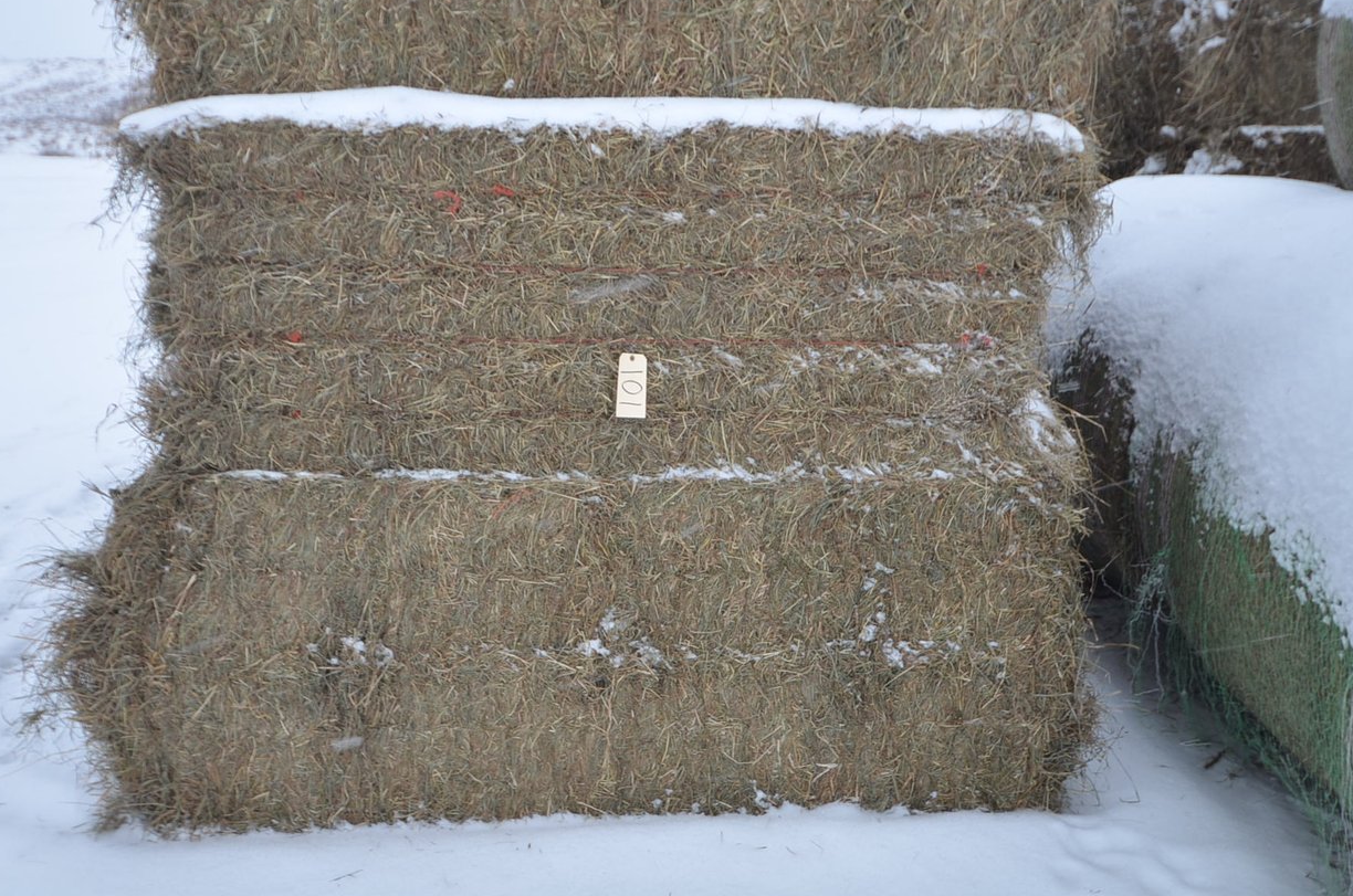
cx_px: 620
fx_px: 1339
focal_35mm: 36
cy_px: 277
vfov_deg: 36.5
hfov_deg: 53.5
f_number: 4.5
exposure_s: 1/125
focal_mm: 17
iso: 100
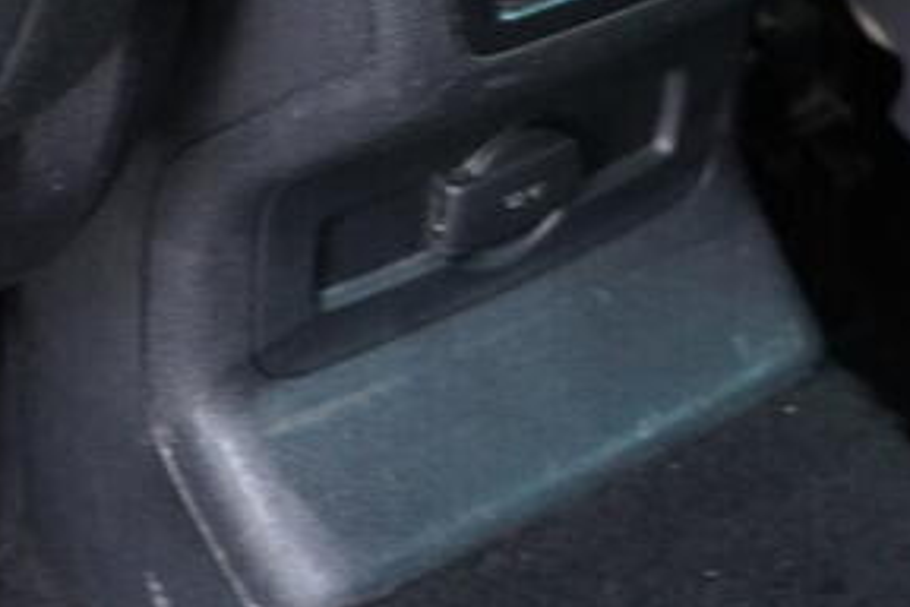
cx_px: 875
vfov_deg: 10.3
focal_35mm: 128
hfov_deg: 15.8
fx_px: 3235
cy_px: -349
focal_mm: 24
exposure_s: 1/40
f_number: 2.8
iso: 1600
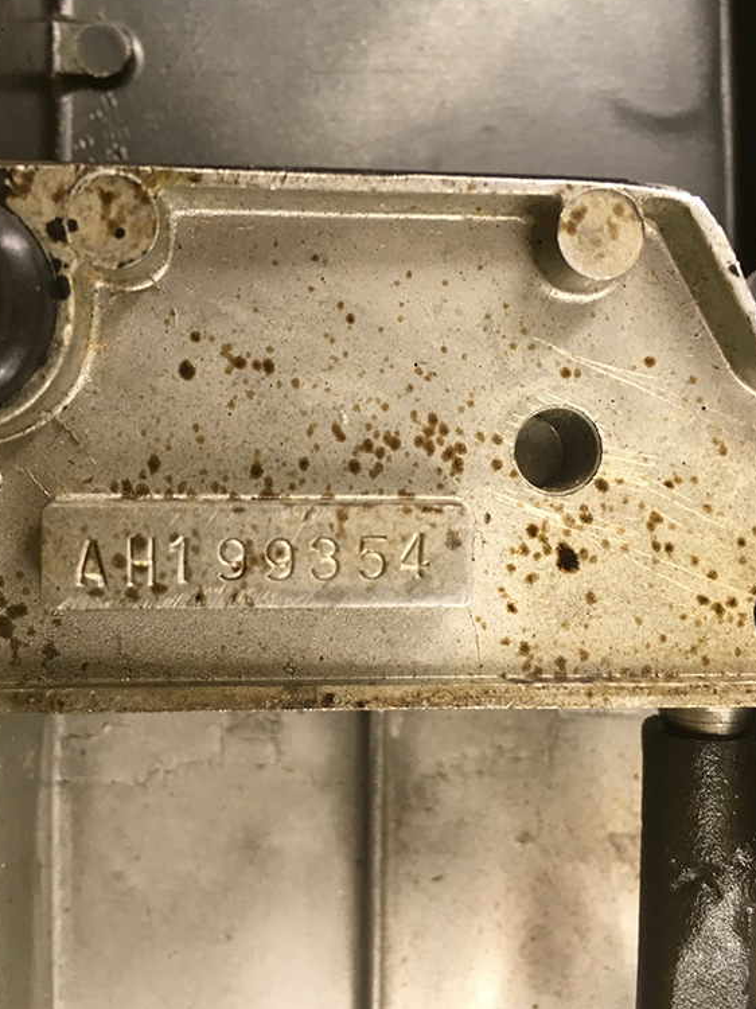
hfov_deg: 42.9
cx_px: 346
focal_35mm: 33
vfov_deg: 55.4
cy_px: 489
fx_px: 961
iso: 80
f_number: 2.2
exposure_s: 1/30
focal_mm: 4.15
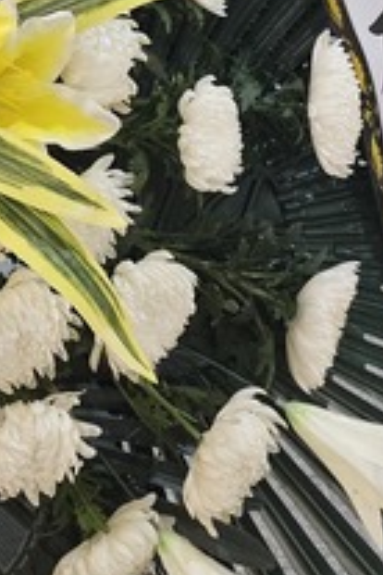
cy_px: -249
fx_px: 1723
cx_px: -200
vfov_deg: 17.3
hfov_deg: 12.1
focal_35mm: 108
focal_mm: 6.3
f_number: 1.7
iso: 200
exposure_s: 1/120
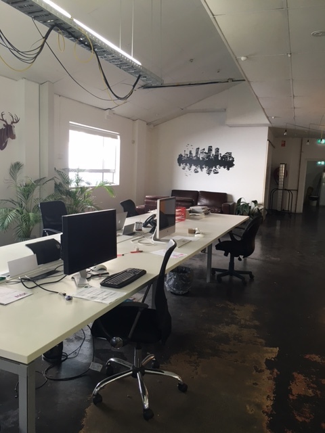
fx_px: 363
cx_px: 162
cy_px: 216
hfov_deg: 48.2
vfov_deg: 61.7
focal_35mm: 29
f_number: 2.2
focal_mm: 4.15
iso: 40
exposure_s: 1/33
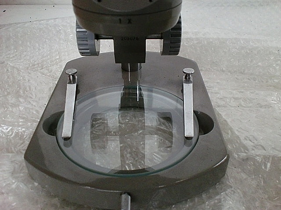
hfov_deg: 52.6
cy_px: 105
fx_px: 284
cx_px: 140
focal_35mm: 35
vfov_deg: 40.7
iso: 400
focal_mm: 6.3
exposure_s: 1/60
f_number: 3.1
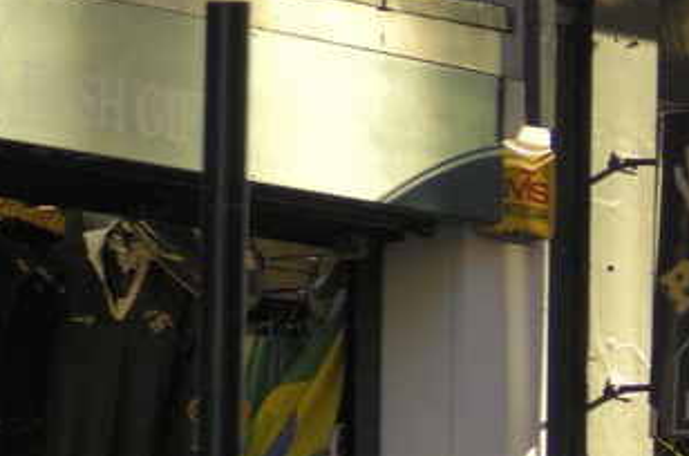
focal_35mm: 546
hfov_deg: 3.7
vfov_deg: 2.5
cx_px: 1747
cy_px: 389
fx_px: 10428
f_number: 4.5
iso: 100
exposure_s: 1/200
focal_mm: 70
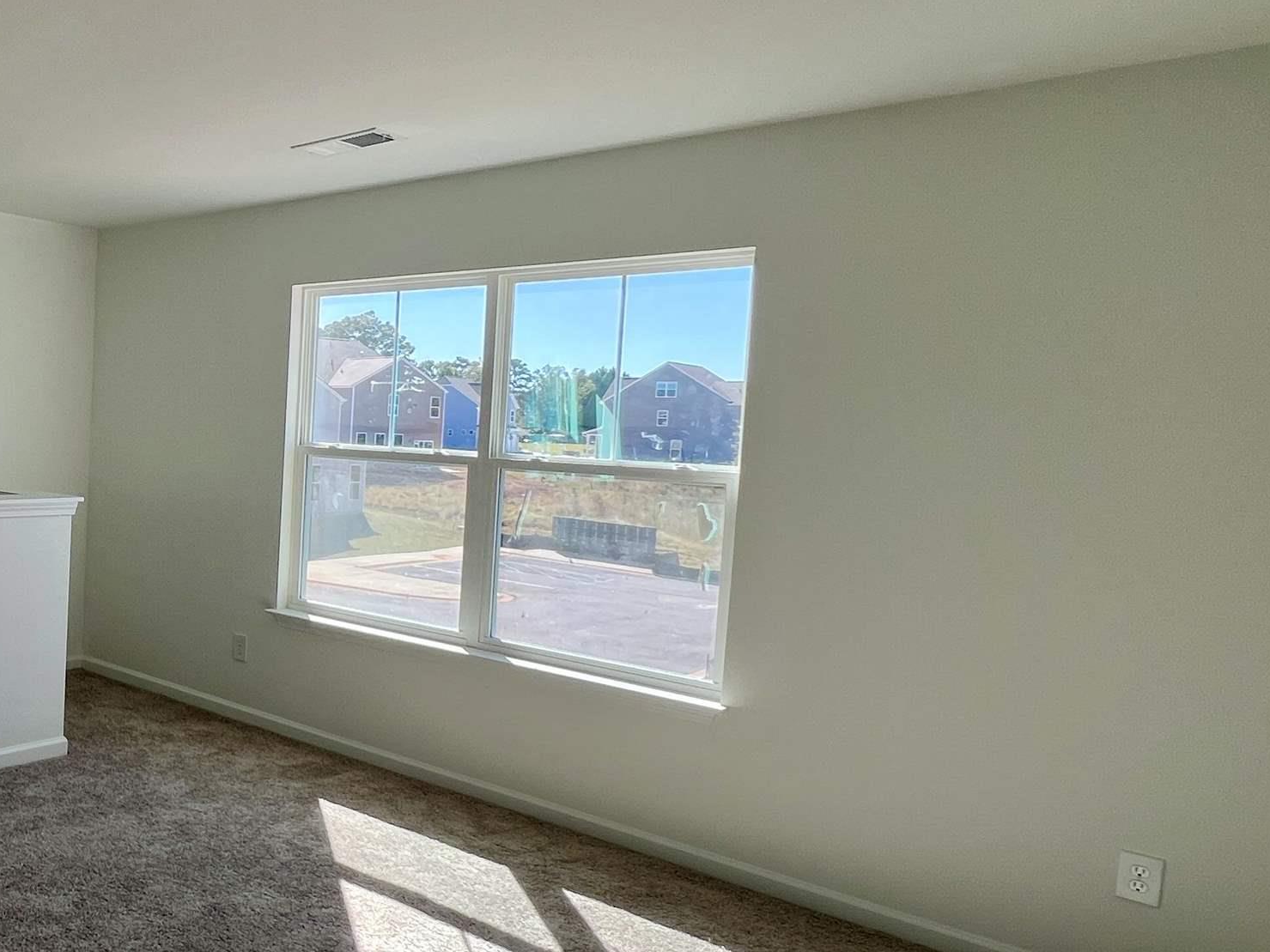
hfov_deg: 52.6
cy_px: 464
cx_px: 16
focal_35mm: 27
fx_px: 991
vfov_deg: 51.3
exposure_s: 1/255
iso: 32
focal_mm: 1.57
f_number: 1.8
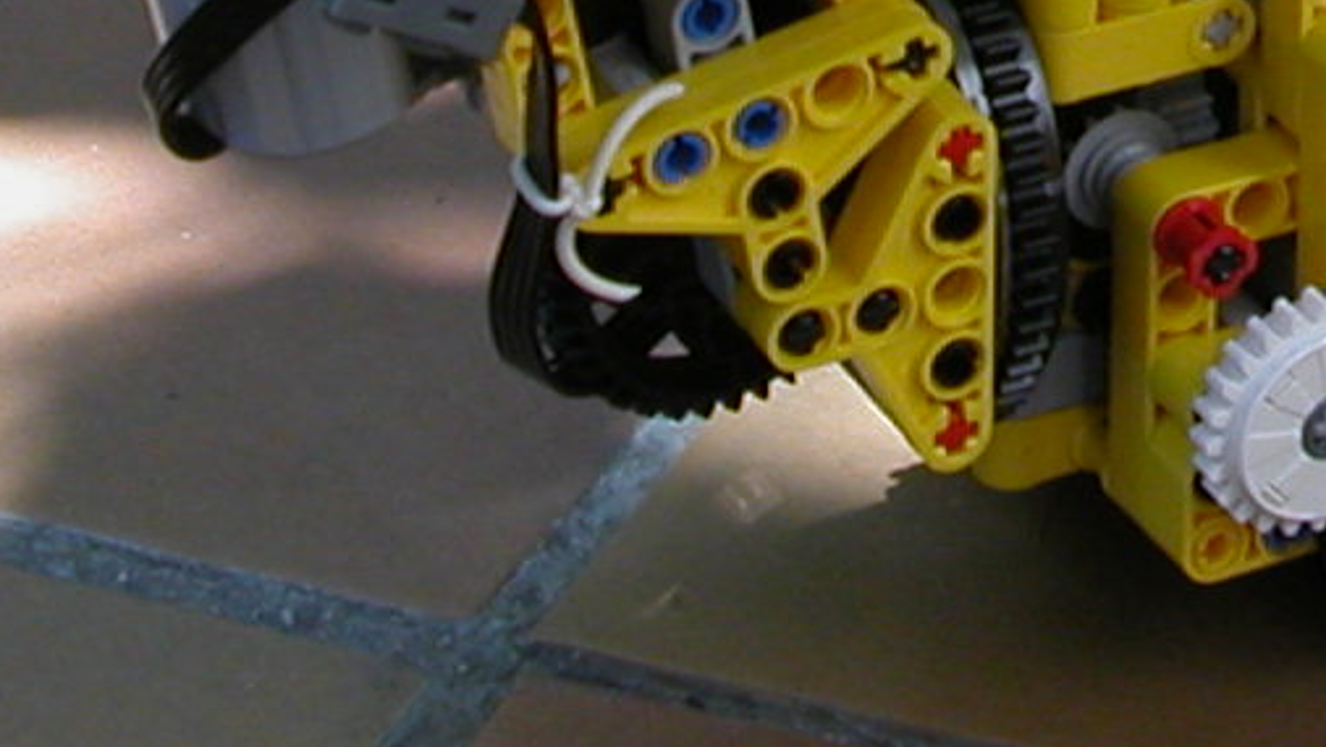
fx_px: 6542
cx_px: 1795
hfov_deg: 11.2
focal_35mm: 186
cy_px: -508
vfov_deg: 6.4
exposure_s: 1/175
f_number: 3.2
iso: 100
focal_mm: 8.2
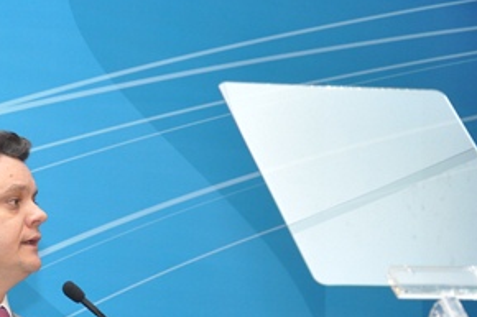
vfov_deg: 8.4
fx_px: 2145
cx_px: -16
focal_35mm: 162
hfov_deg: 12.5
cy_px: 314
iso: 800
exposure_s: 1/60
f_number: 5.6
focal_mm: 52
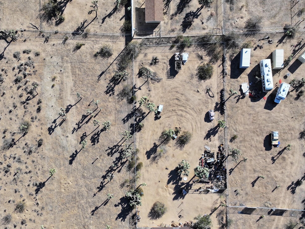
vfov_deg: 38.1
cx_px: 86
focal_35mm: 37
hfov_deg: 48.7
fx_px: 326
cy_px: 157
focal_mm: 12.29
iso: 100
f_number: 2.8
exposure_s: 1/1250
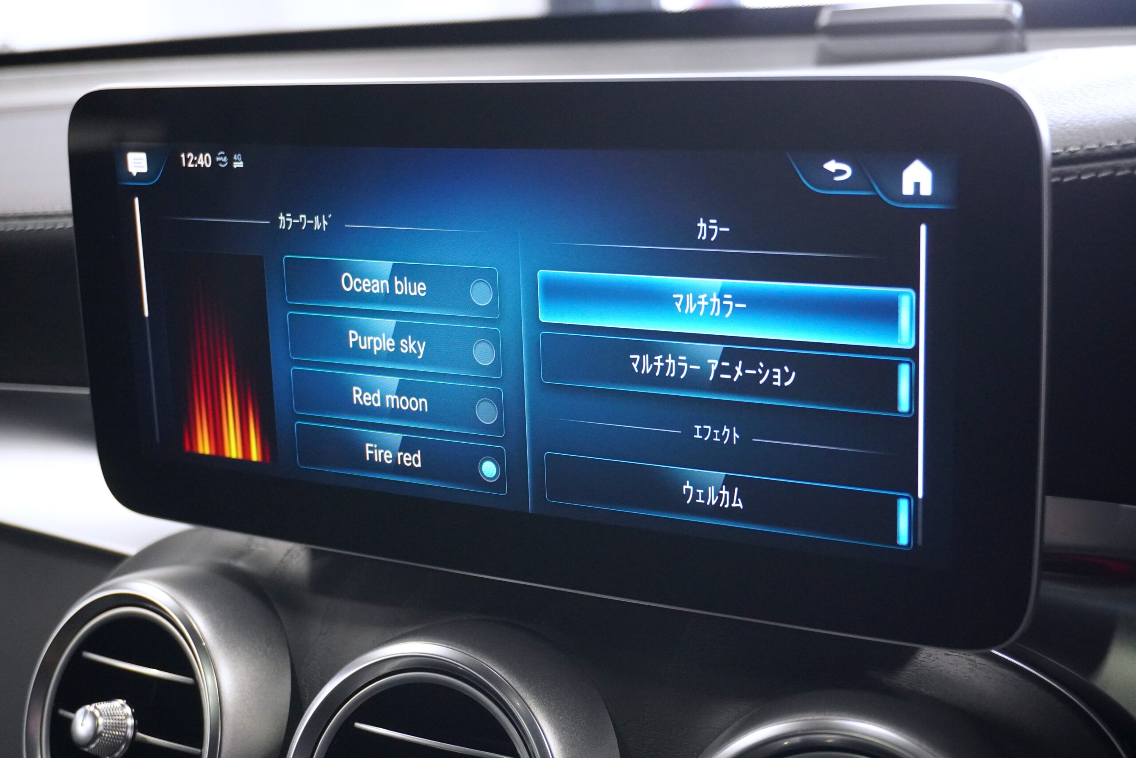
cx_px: 568
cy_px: 379
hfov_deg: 40.0
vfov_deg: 27.3
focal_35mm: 50
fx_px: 1562
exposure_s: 1/60
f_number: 5
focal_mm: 33
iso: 3200
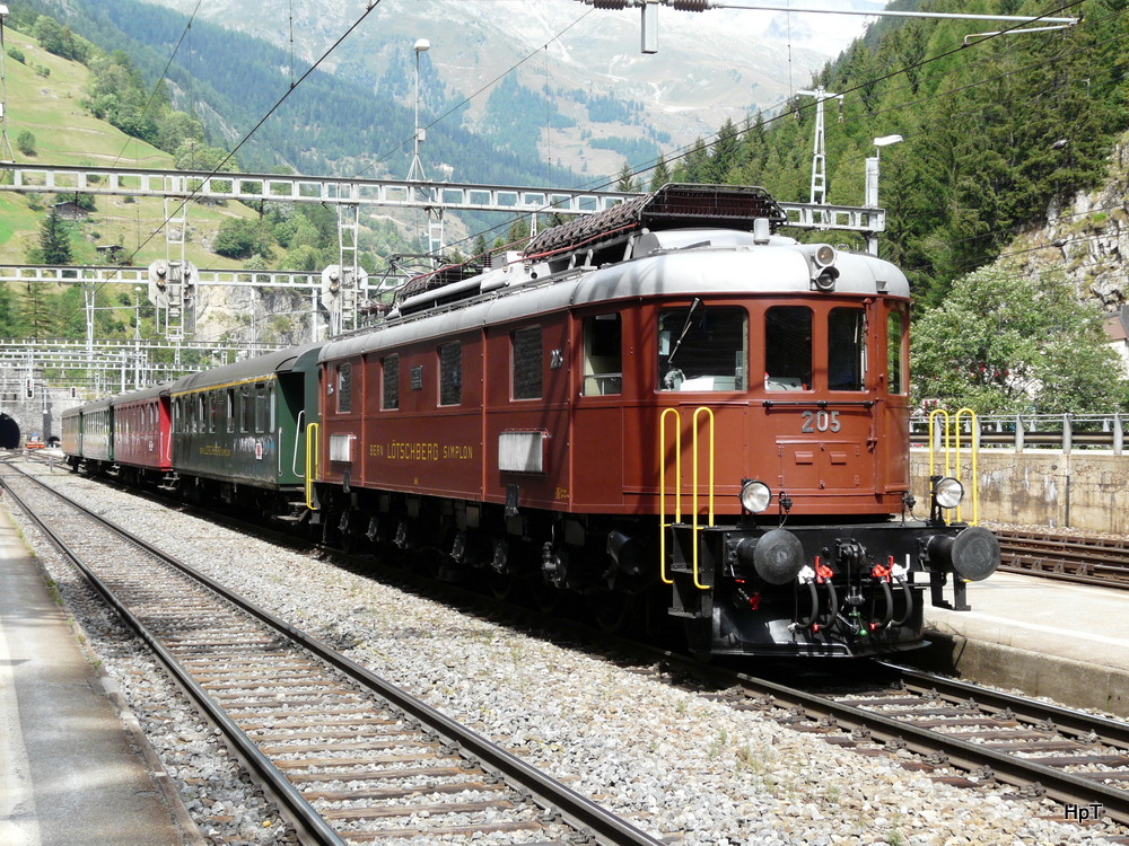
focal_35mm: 58
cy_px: 423
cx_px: 564
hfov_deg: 33.2
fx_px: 1892
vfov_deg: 25.2
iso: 100
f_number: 4.5
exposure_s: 1/200
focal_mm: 9.5
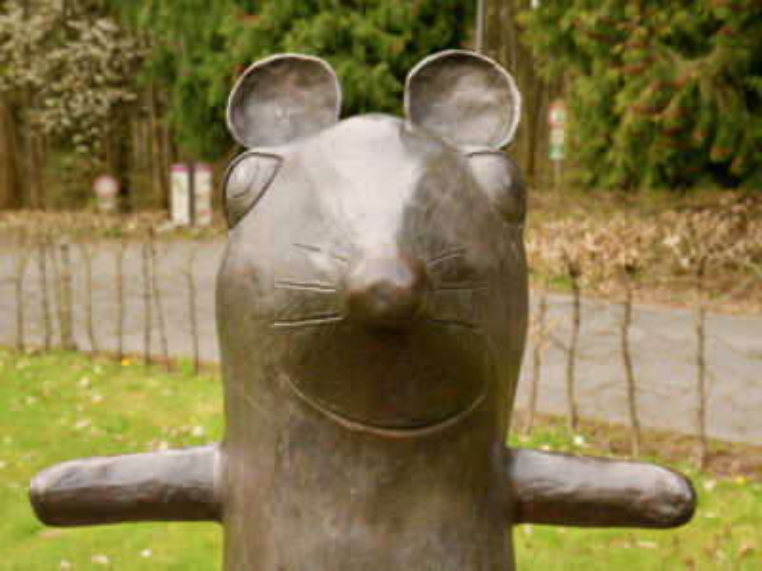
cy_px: 286
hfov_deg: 33.2
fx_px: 1277
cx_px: 381
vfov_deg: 25.2
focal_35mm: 58
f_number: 8
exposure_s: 1/60
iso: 200
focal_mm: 29
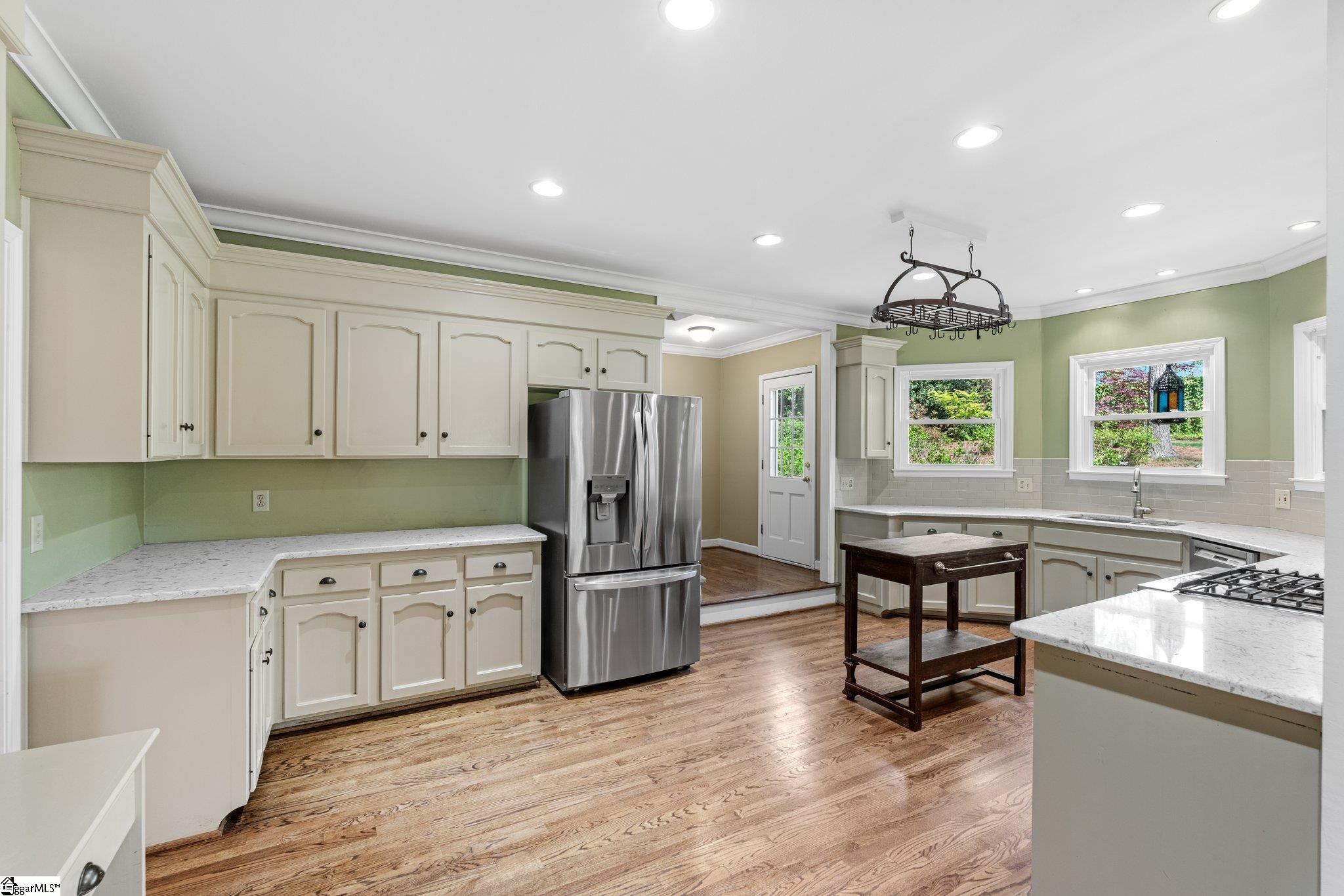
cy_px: 448
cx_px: 672
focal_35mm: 16
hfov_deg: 95.0
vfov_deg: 72.0
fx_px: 616
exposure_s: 1/20
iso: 250
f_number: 8
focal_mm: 16.5
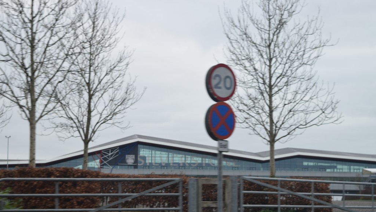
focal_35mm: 82
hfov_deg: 25.9
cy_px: 119
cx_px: 188
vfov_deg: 14.7
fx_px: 818
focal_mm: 52
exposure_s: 1/200
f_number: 7.1
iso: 400
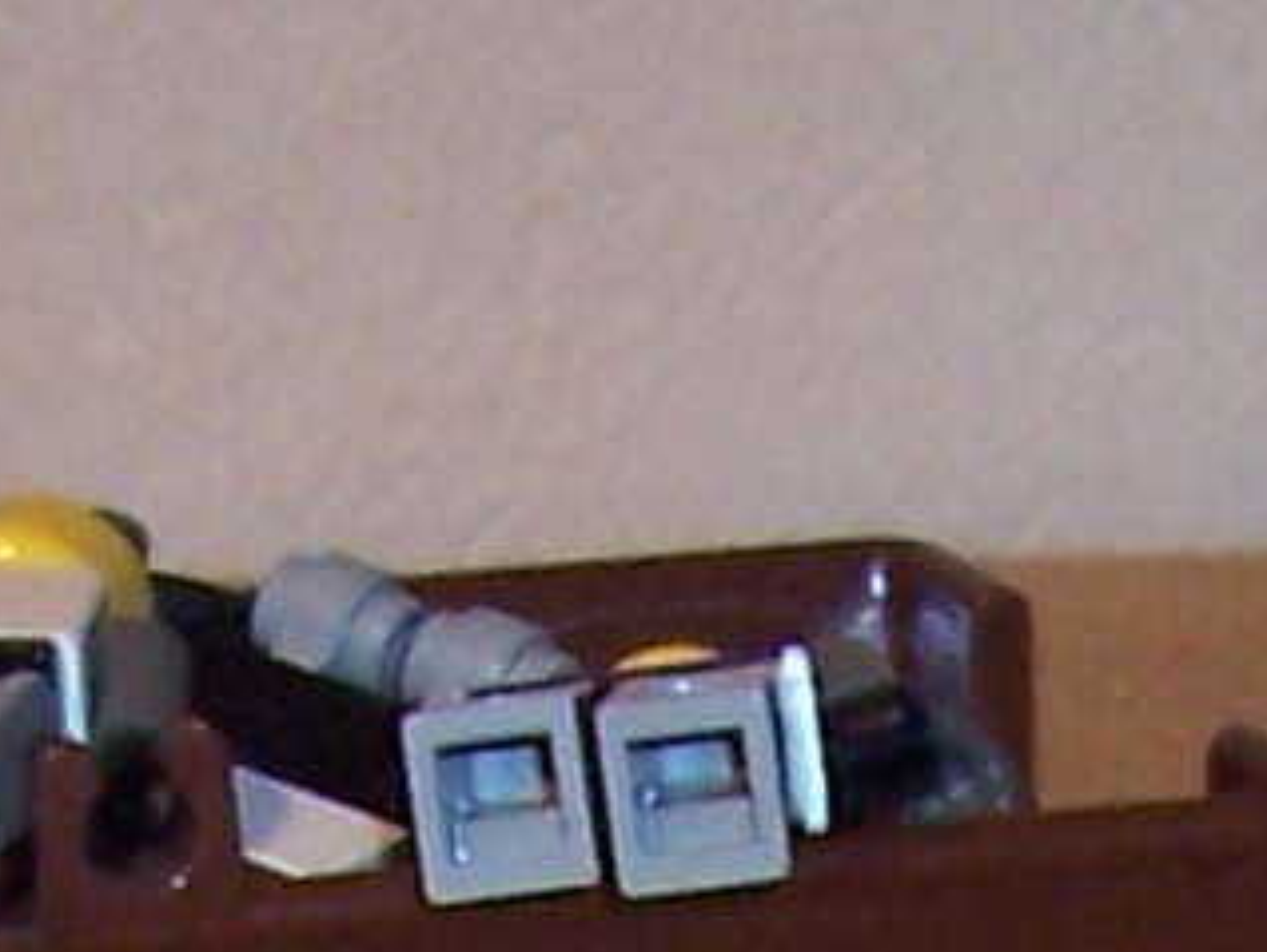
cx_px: 1371
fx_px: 9011
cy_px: 3183
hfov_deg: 8.0
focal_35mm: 246
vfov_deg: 5.6
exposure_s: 1/60
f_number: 2.7
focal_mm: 5.6
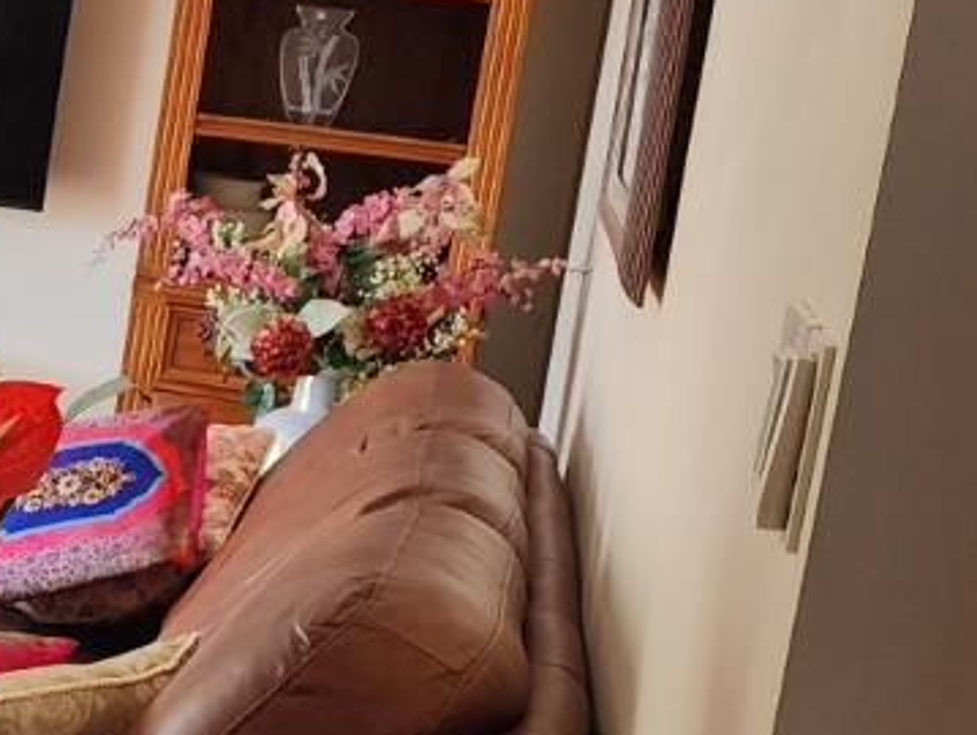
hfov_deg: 18.7
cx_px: -348
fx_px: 2712
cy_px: 412
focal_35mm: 96
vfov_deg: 15.4
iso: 100
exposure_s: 1/180
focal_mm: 6.4
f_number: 1.8
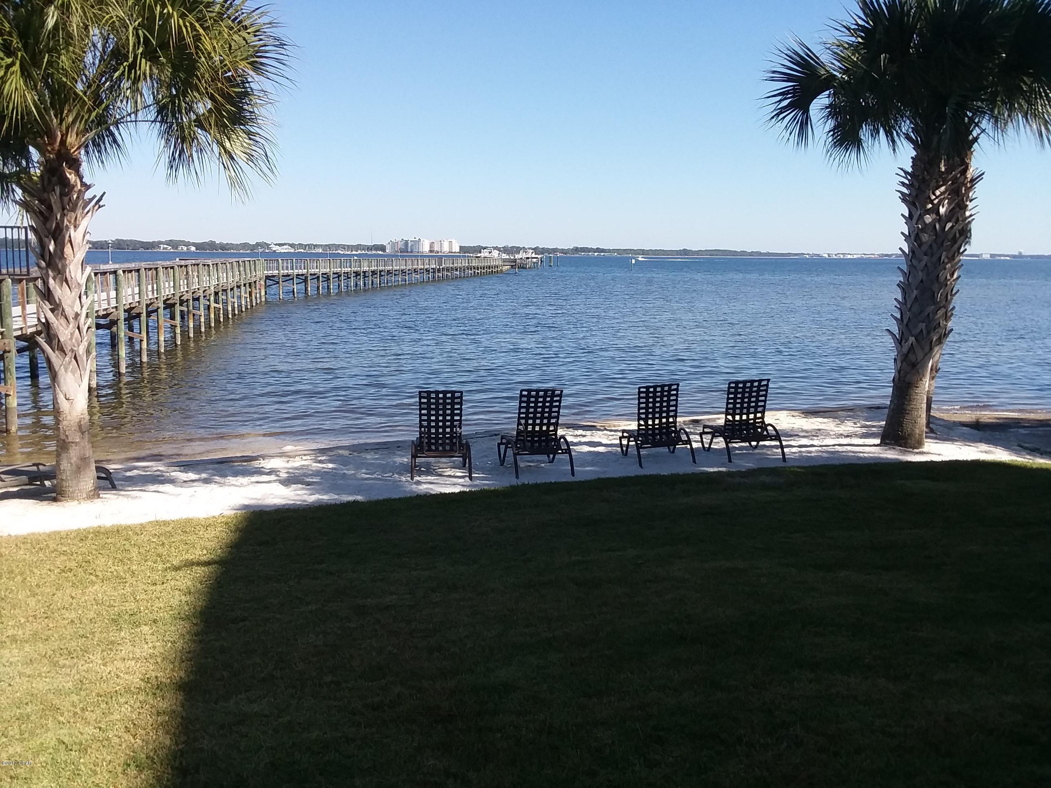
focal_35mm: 29
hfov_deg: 61.7
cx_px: 526
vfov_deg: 48.2
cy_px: 394
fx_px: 880
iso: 40
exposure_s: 1/1157
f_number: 1.9
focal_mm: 2.47
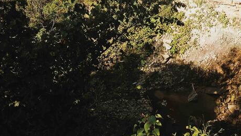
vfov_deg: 22.6
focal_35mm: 51
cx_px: 182
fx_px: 326
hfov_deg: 39.4
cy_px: 0
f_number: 2.2
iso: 32
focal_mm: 4.15
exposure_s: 1/2475
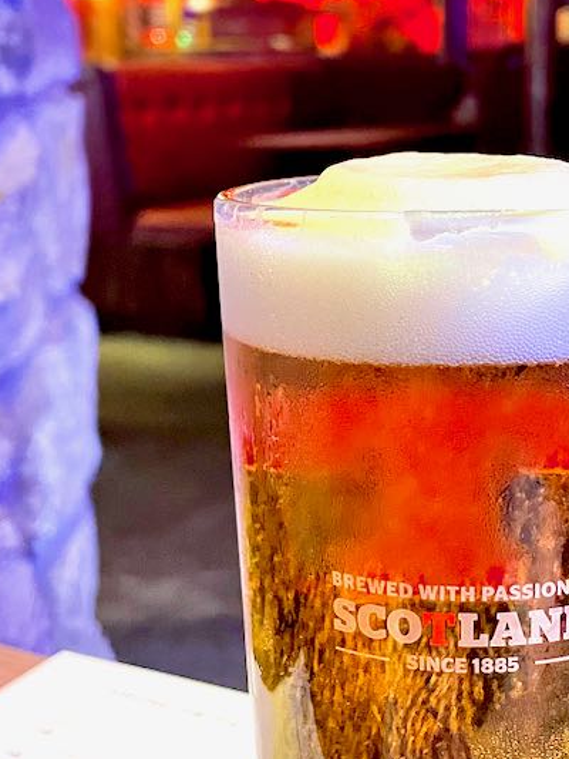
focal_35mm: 52
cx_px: 376
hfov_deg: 27.9
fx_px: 1139
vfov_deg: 36.2
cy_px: 216
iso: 500
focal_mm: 4.2
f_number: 1.6
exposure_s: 1/25
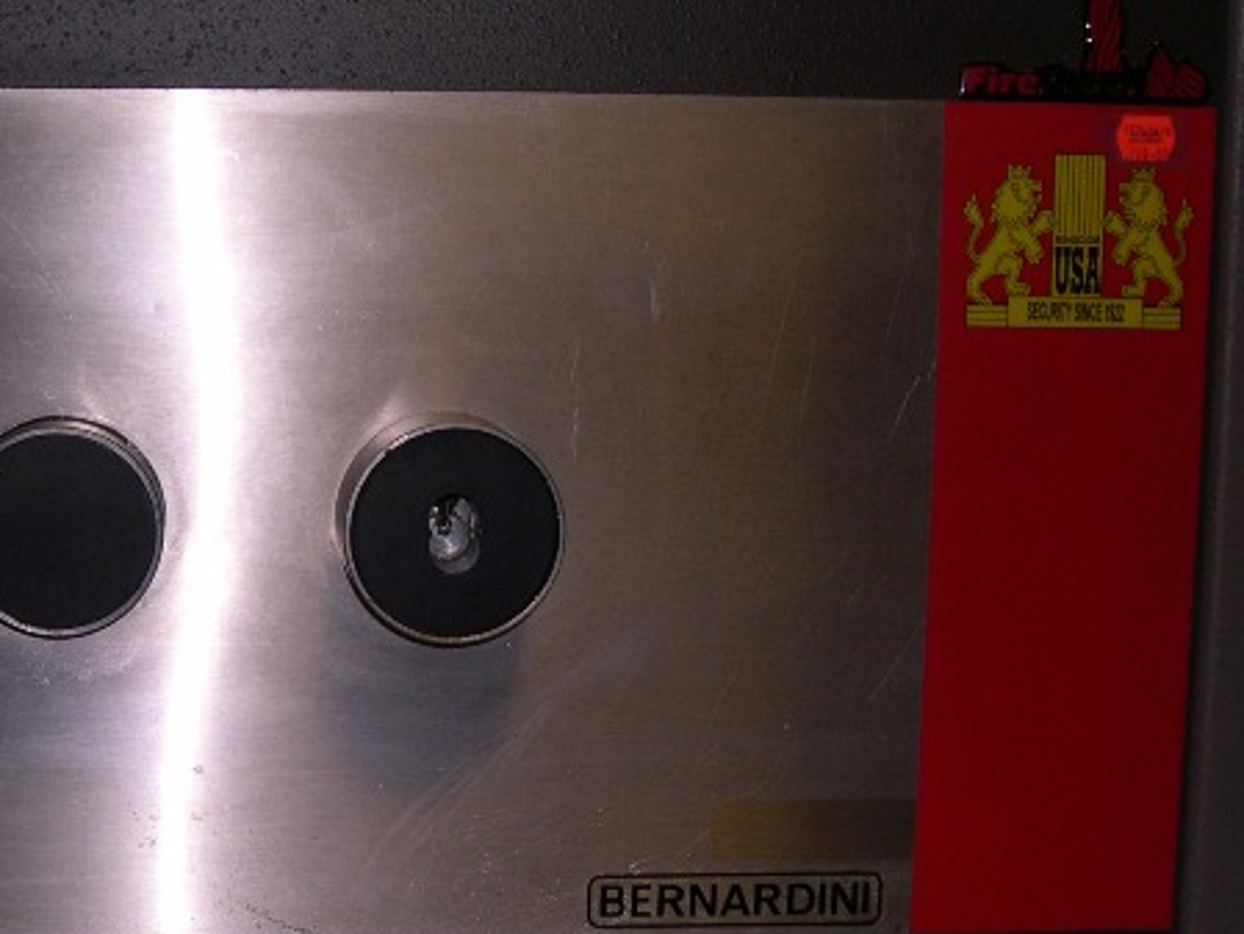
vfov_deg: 22.6
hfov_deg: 28.9
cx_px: 186
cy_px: 474
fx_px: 2337
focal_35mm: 65
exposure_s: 1/30
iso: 100
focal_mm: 8
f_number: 7.6
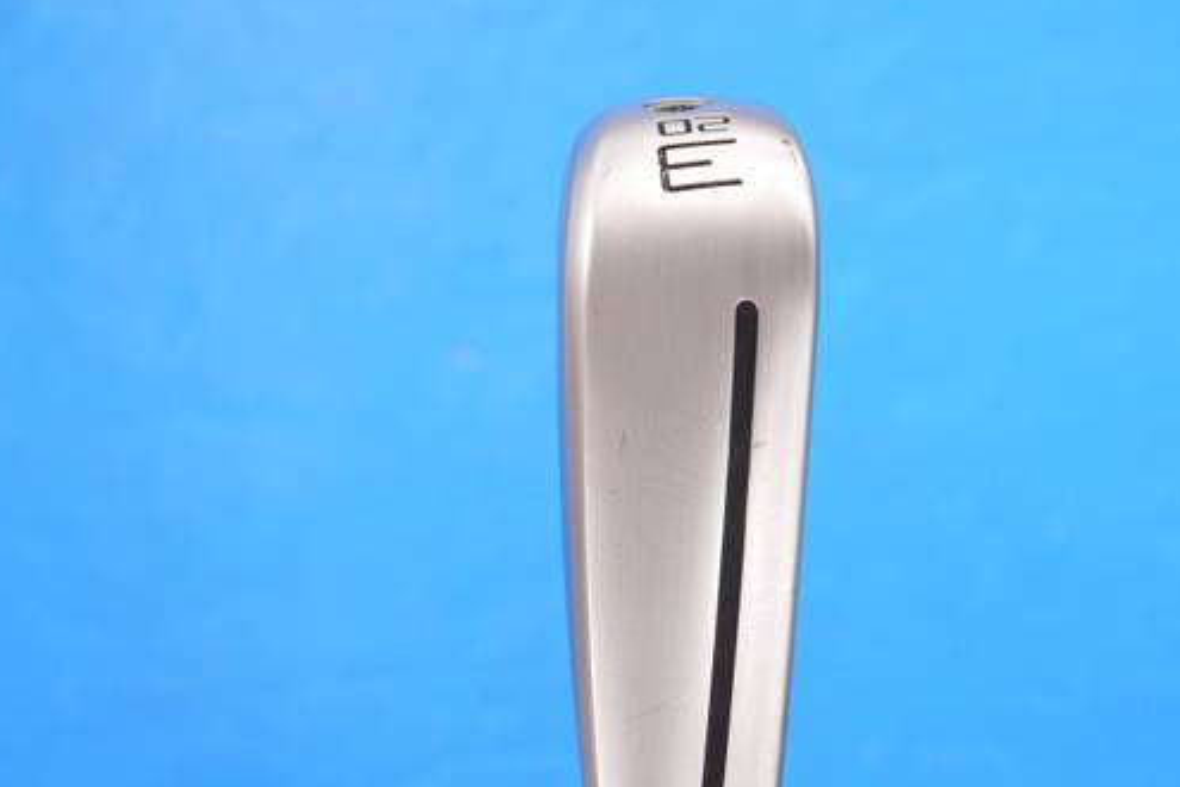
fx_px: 3704
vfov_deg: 12.1
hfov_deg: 18.1
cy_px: 525
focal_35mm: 113
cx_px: 698
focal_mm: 42
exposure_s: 1/80
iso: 640
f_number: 5.6
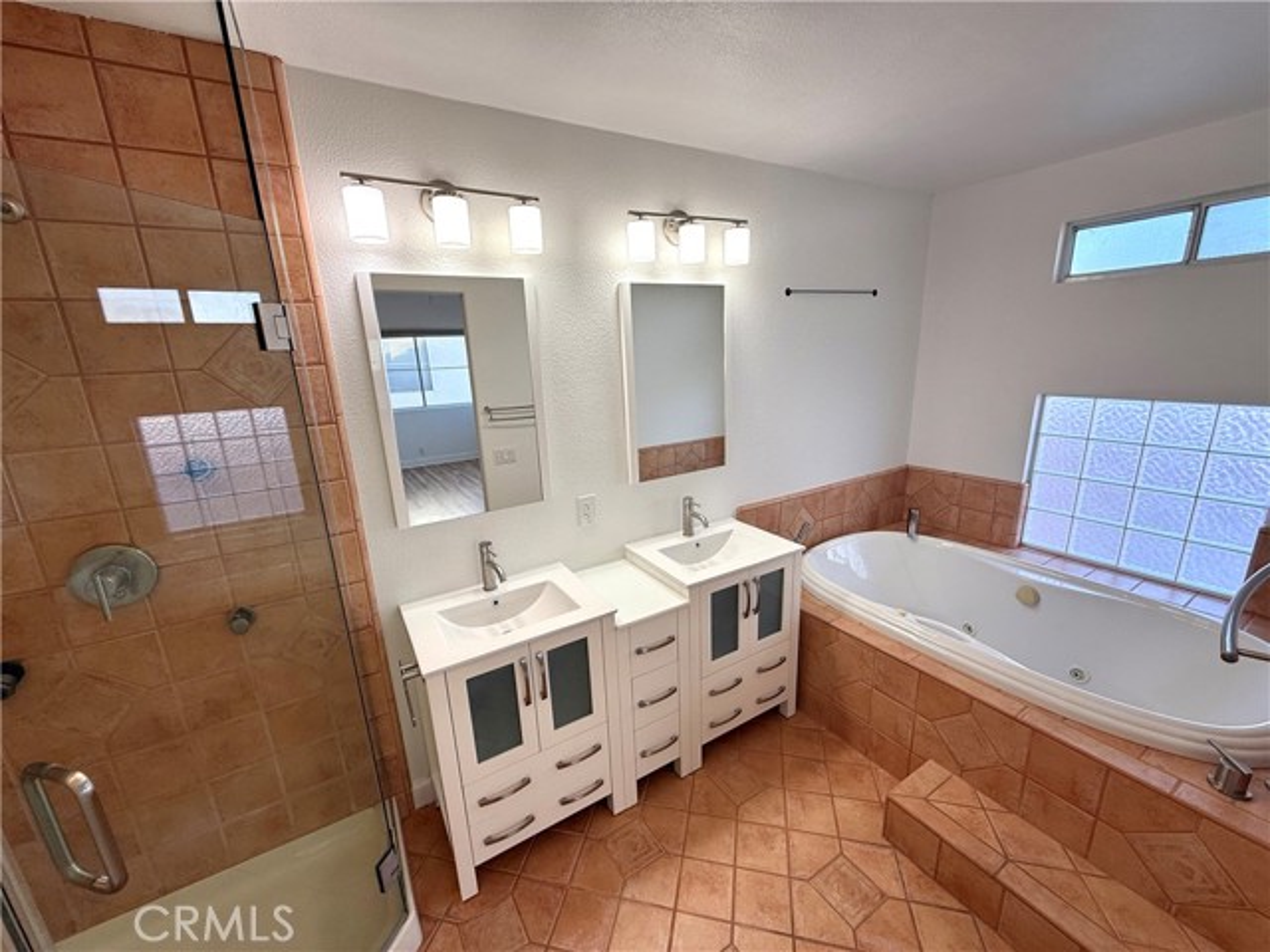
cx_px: 635
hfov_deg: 102.1
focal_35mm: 14
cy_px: 476
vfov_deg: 85.7
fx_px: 514
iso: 64
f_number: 2.2
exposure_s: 1/137
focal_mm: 2.22
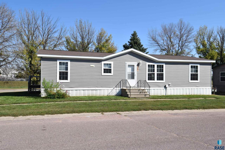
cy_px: 75
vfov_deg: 41.7
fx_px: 197
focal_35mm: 32
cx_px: 112
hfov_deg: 59.5
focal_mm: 21
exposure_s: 1/400
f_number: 10
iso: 200
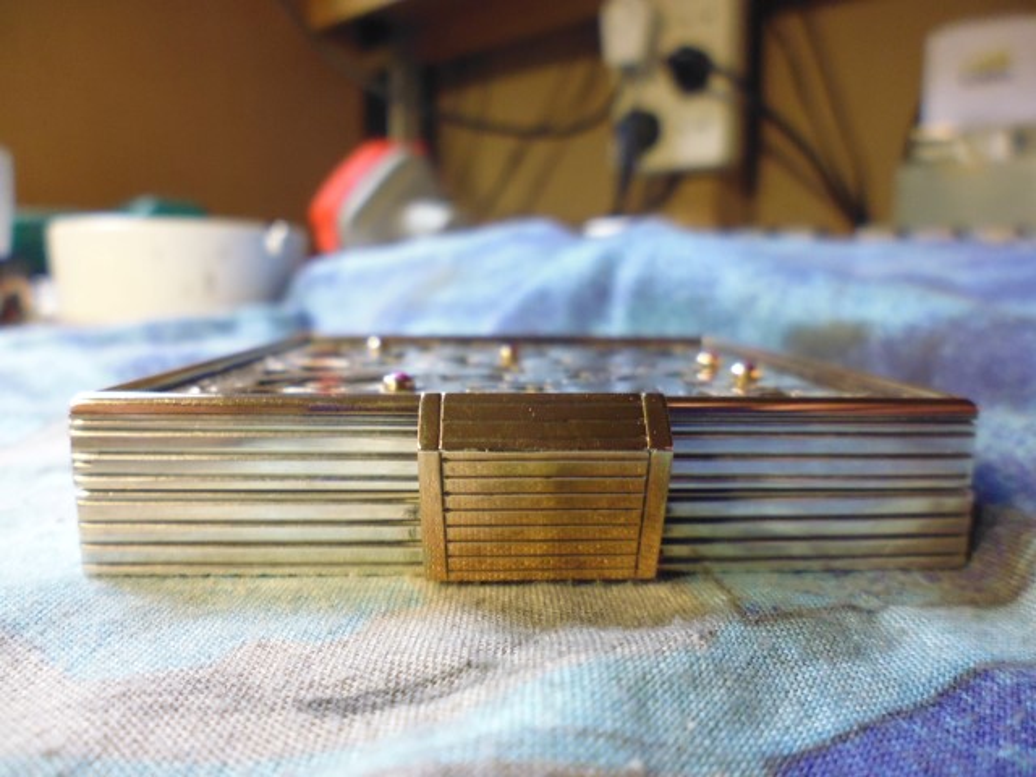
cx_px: 518
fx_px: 718
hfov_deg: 71.6
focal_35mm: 24
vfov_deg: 56.8
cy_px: 388
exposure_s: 1/13
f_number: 2.8
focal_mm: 4.3
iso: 400
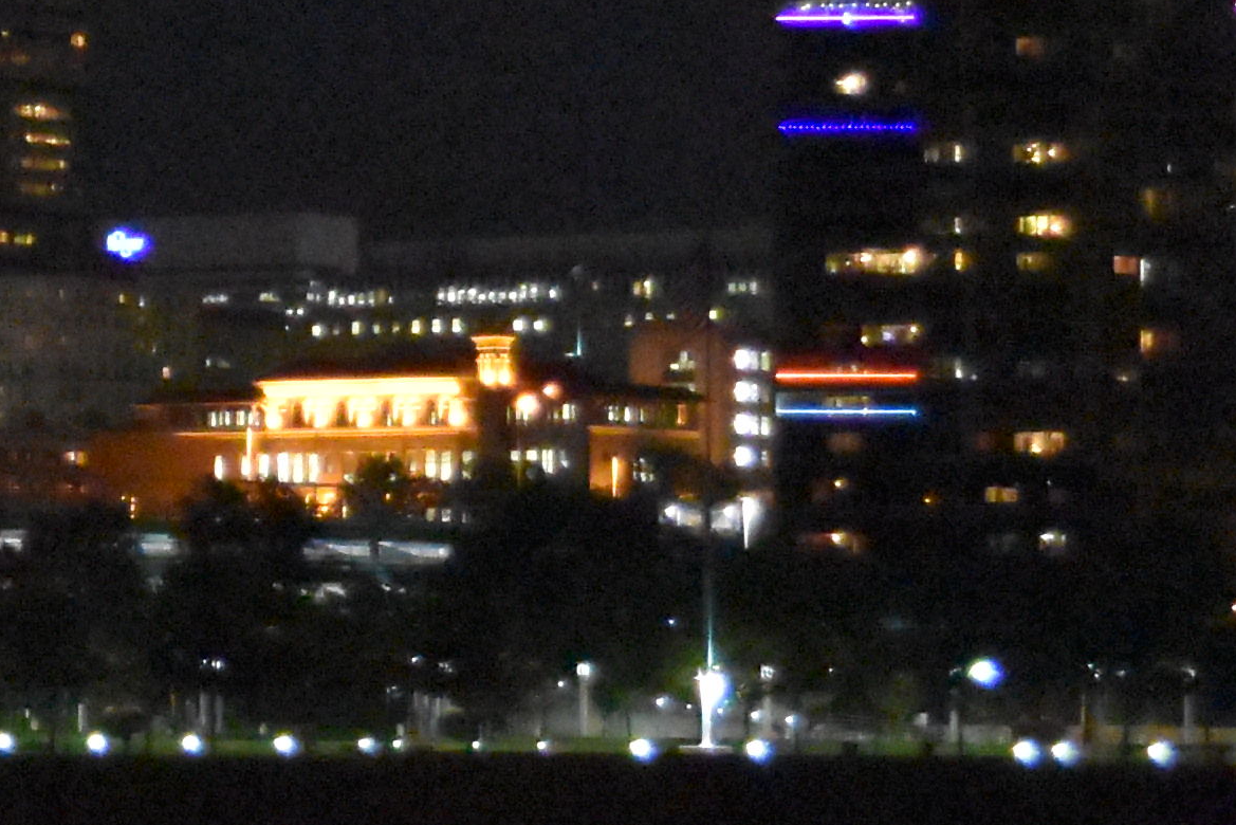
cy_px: 155
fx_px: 8192
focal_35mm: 239
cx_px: -501
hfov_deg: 8.5
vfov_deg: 5.8
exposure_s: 1/60
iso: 11400
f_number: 4.2
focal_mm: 31
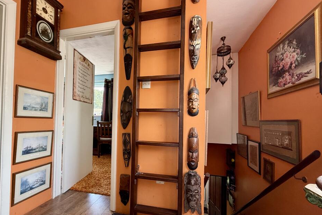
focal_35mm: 16
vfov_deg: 73.5
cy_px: 118
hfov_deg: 96.7
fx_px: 143
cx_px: 152
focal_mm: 2.22
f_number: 2.2
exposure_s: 1/99
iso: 200
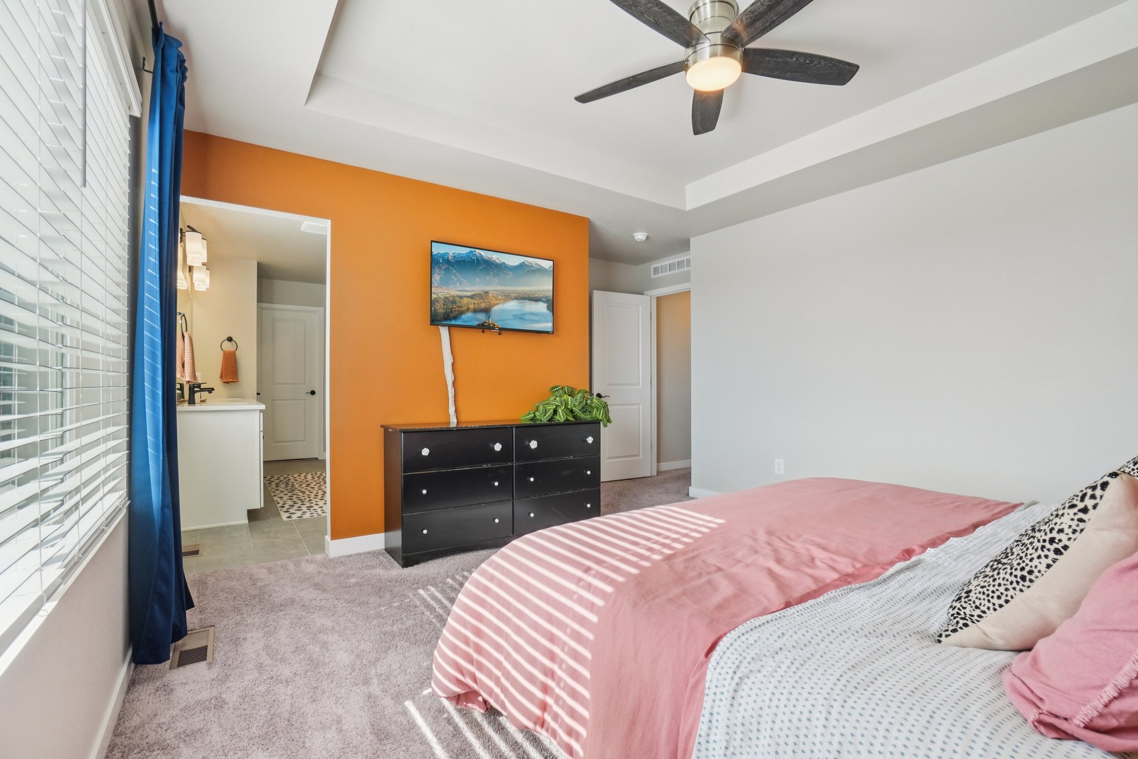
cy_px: 380
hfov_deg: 100.4
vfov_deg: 77.3
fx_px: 474
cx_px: 569
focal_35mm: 15
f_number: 8
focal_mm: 10
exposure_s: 1/125
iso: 400
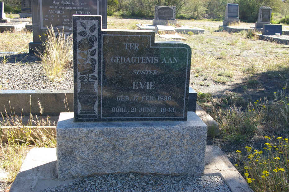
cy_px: 96
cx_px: 144
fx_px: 337
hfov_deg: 46.4
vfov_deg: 31.8
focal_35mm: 42
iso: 200
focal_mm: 28
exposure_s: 1/125
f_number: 6.7
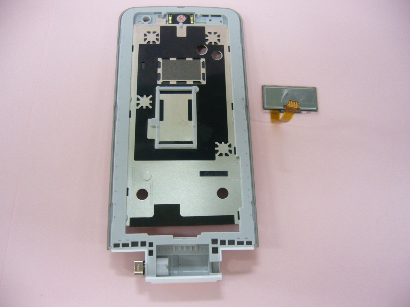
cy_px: 154
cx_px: 205
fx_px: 415
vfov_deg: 40.7
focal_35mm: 35
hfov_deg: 52.6
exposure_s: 1/10
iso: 100
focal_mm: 5.8
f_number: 2.8
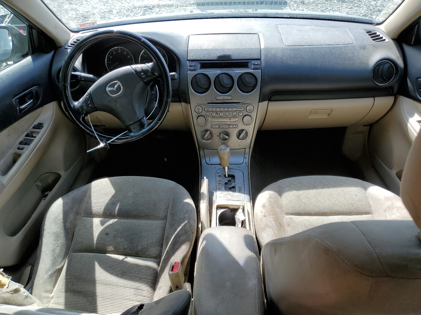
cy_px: 158
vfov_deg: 53.1
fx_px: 316
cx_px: 210
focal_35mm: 26
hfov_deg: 67.3
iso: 50
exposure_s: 1/714
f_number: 1.5
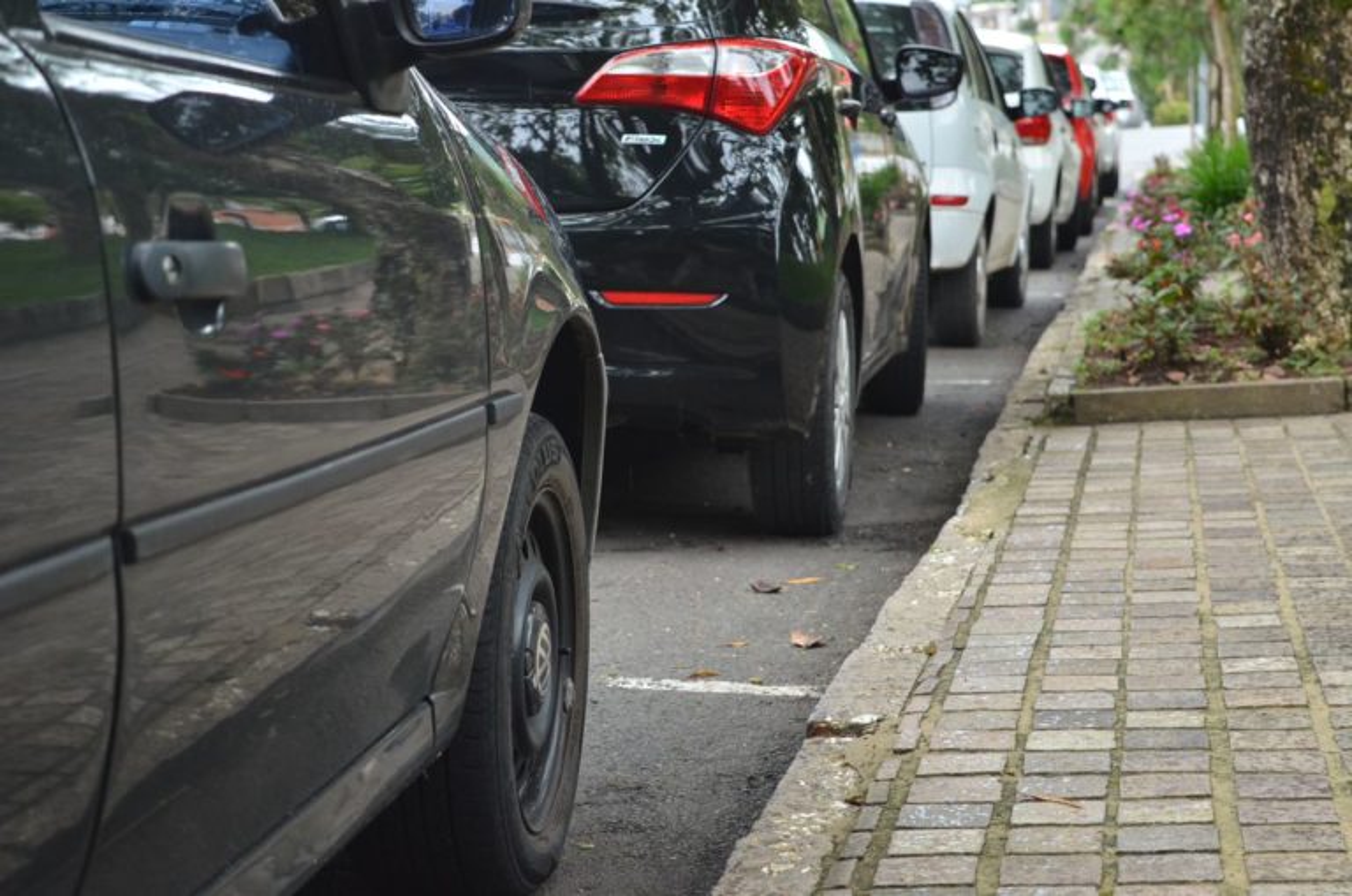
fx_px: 2699
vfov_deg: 18.9
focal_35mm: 72
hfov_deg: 28.1
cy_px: 448
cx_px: 676
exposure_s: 1/160
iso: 1000
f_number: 5.6
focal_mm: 48
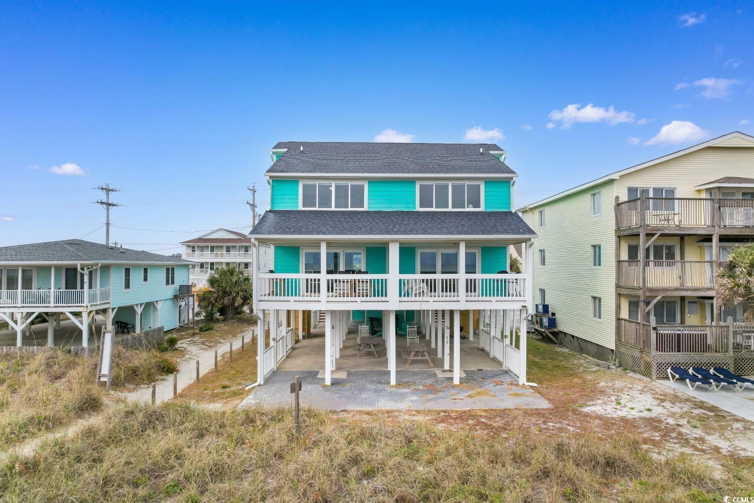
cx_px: 377
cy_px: 252
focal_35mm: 22
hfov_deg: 78.6
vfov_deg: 57.2
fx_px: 461
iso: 120
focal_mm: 8.38
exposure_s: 1/180
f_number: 2.8
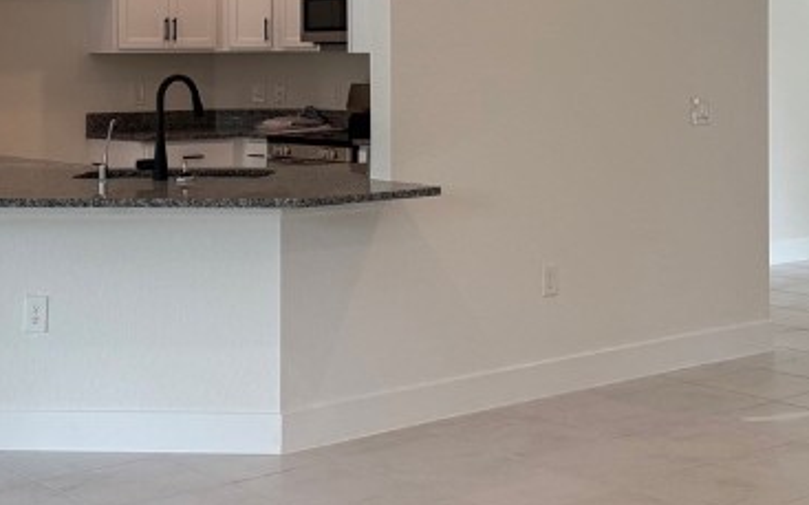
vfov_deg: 18.1
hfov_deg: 28.9
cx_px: 472
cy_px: 75
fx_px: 1565
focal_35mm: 71
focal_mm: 6.76
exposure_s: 1/445
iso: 100
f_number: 1.78
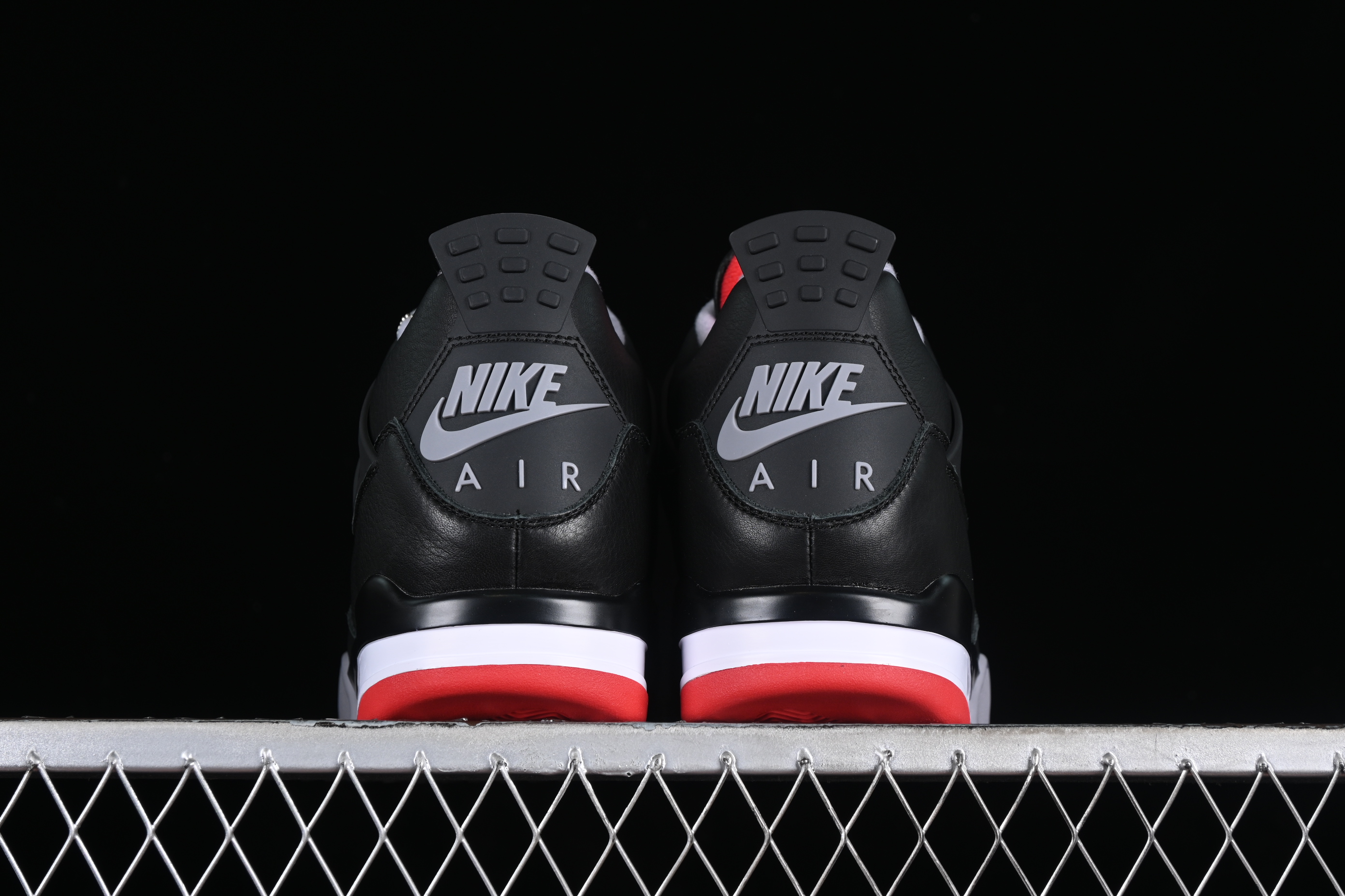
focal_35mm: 75
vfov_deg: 18.2
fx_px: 2802
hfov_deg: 27.0
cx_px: 672
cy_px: 448
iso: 160
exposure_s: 1/60
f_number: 6.3
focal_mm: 50
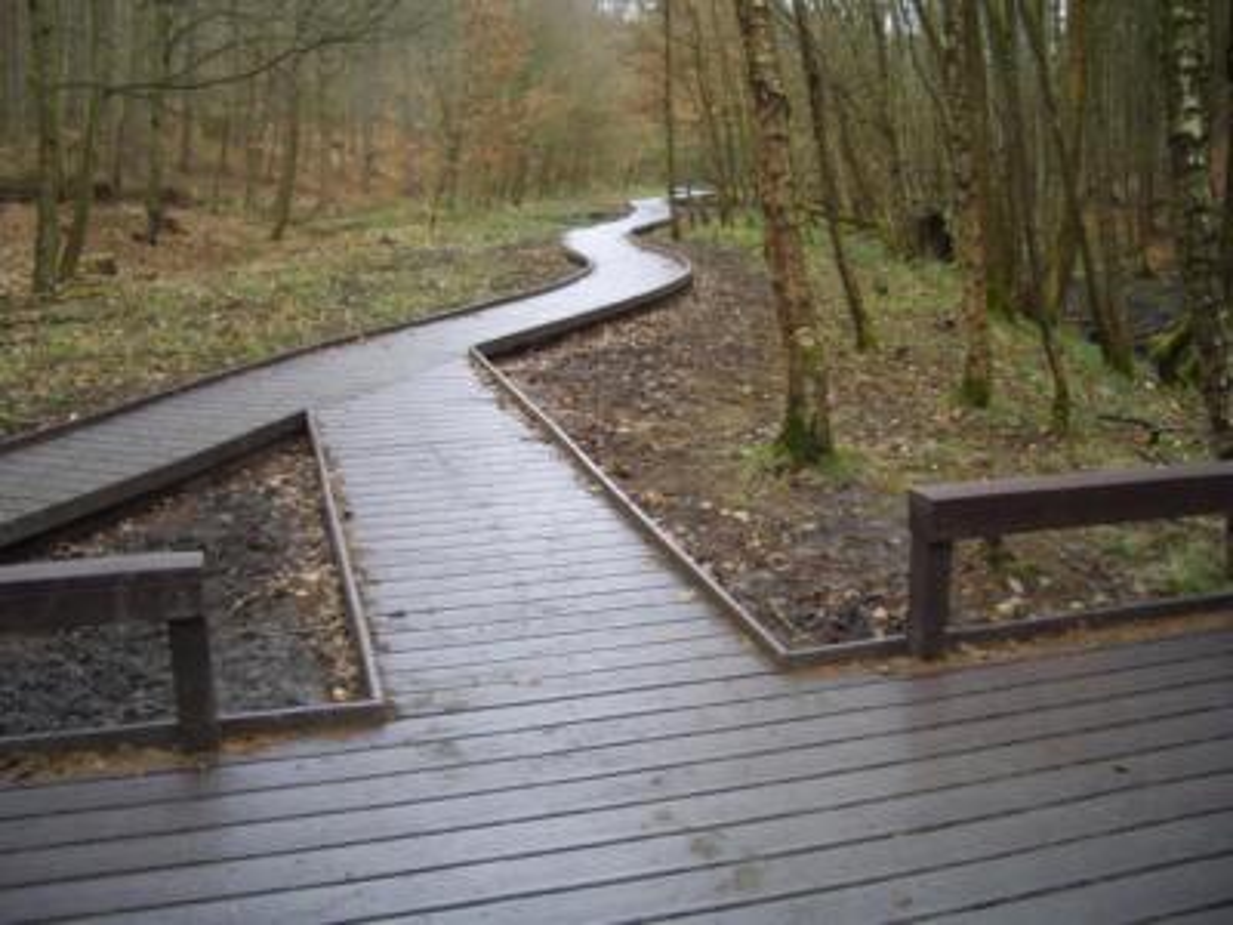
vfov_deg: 40.7
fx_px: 1247
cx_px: 616
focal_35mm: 35
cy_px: 462
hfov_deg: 52.6
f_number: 2.6
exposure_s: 1/50
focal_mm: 5.8
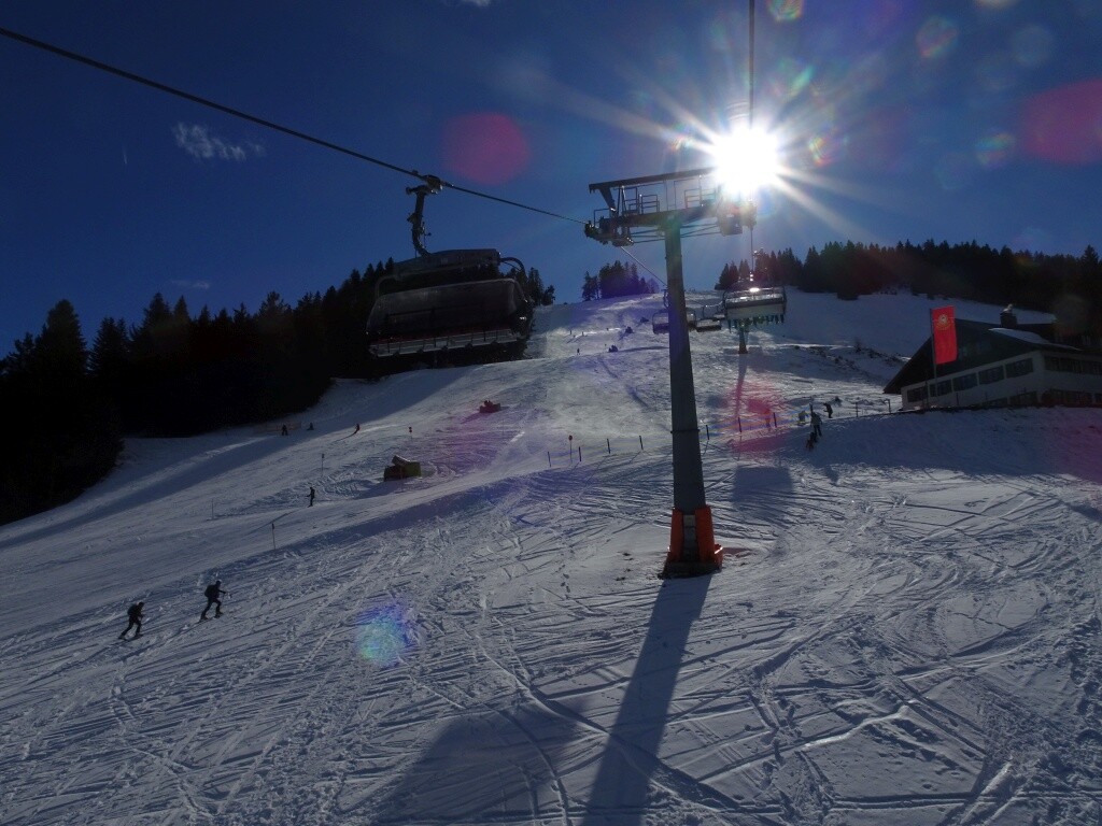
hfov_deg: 71.6
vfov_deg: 56.8
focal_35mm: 24
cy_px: 413
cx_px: 551
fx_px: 764
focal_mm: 4.1
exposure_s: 1/2000
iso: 80
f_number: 6.3
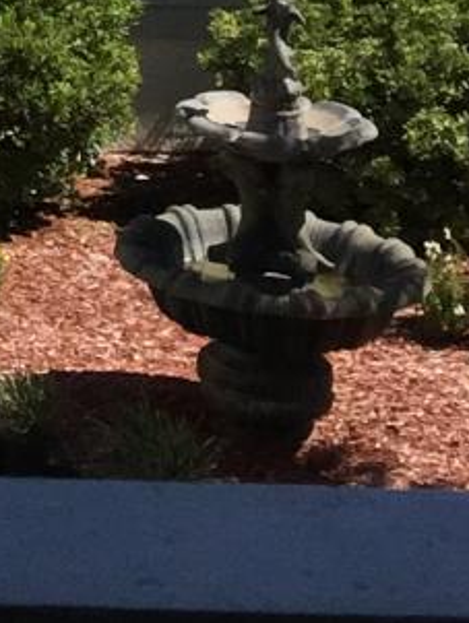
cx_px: -952
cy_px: -720
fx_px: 3464
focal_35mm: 192
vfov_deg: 9.5
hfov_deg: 6.9
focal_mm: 4.15
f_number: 2.2
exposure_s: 1/3597
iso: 32
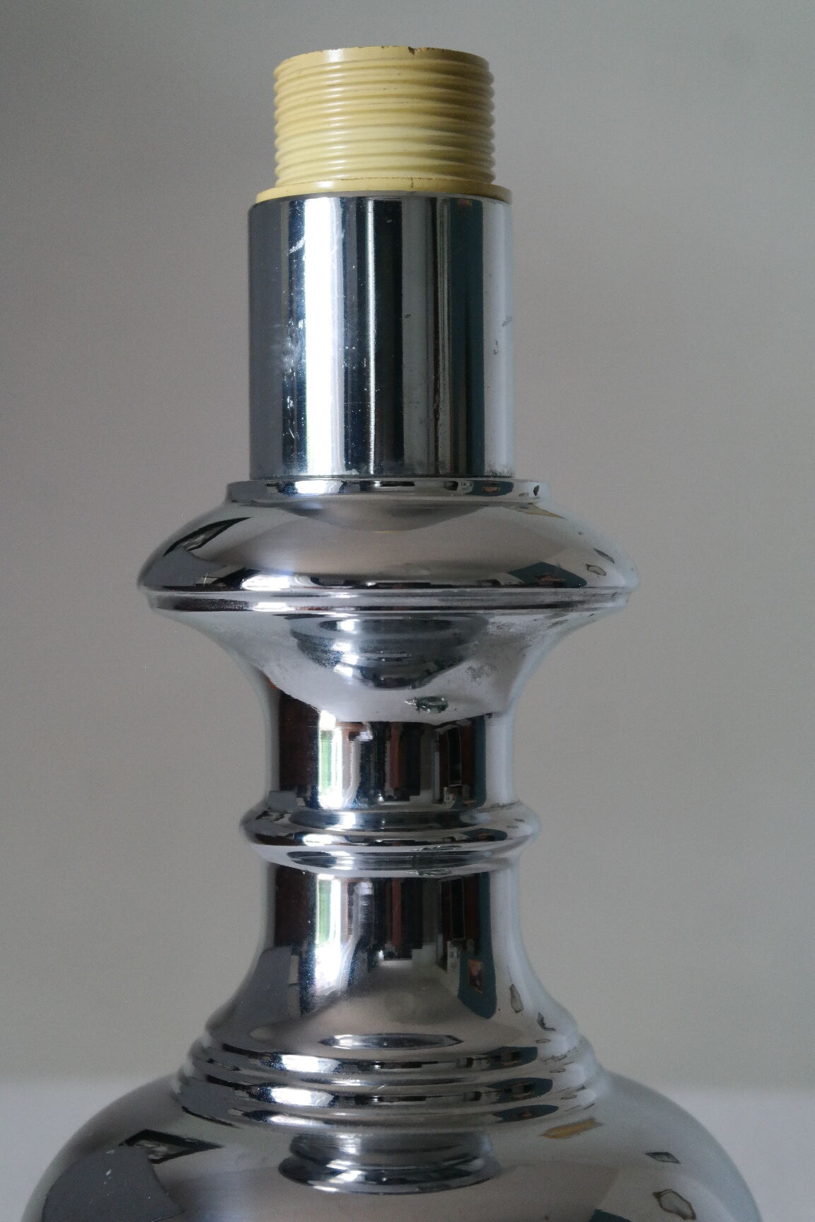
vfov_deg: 26.3
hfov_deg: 17.7
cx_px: 408
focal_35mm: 77
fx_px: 2615
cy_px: 611
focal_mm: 50
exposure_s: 1/30
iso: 1600
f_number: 5.6
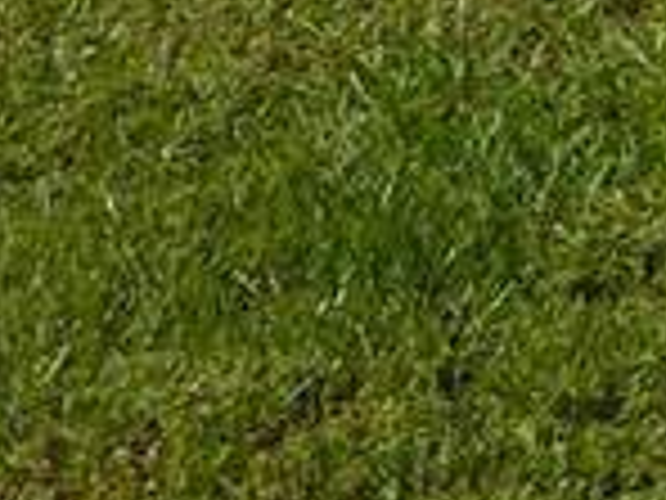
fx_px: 3328
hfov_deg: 9.0
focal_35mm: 173
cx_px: 2074
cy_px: -622
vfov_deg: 8.0
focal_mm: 4.1
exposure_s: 1/400
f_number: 5
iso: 80
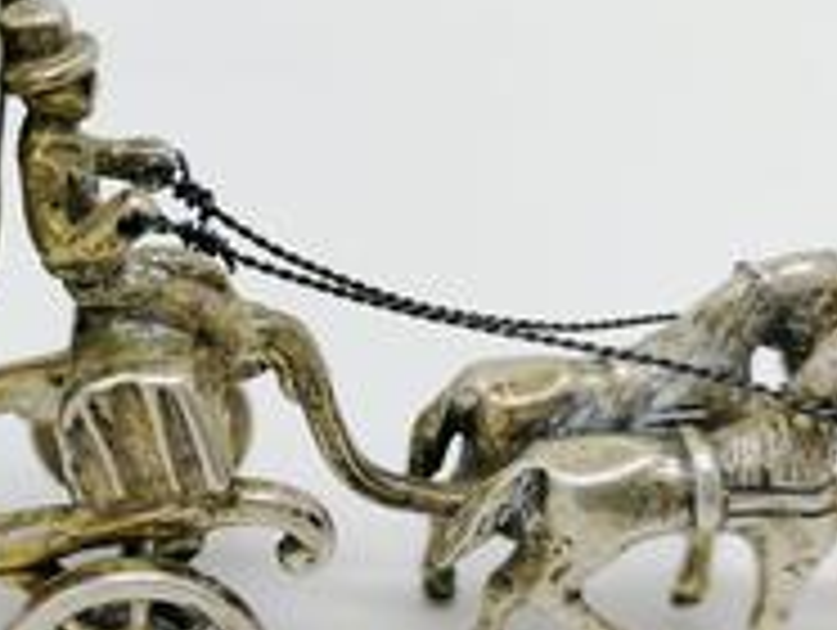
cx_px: 189
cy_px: 374
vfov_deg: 25.2
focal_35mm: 58
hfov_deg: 32.4
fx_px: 1404
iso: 50
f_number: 2.2
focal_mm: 3.95
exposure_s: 1/122
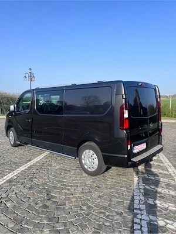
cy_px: 117
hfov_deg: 53.1
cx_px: 88
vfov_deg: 67.3
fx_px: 176
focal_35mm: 26
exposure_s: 1/2695
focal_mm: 5.7
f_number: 1.5
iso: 50
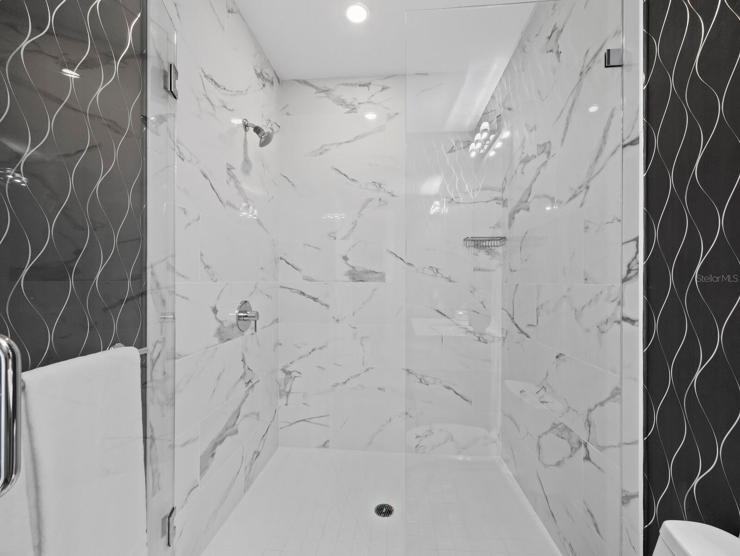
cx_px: 370
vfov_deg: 85.7
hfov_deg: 102.0
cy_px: 278
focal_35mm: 14
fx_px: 299
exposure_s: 2
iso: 320
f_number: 11
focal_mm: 7
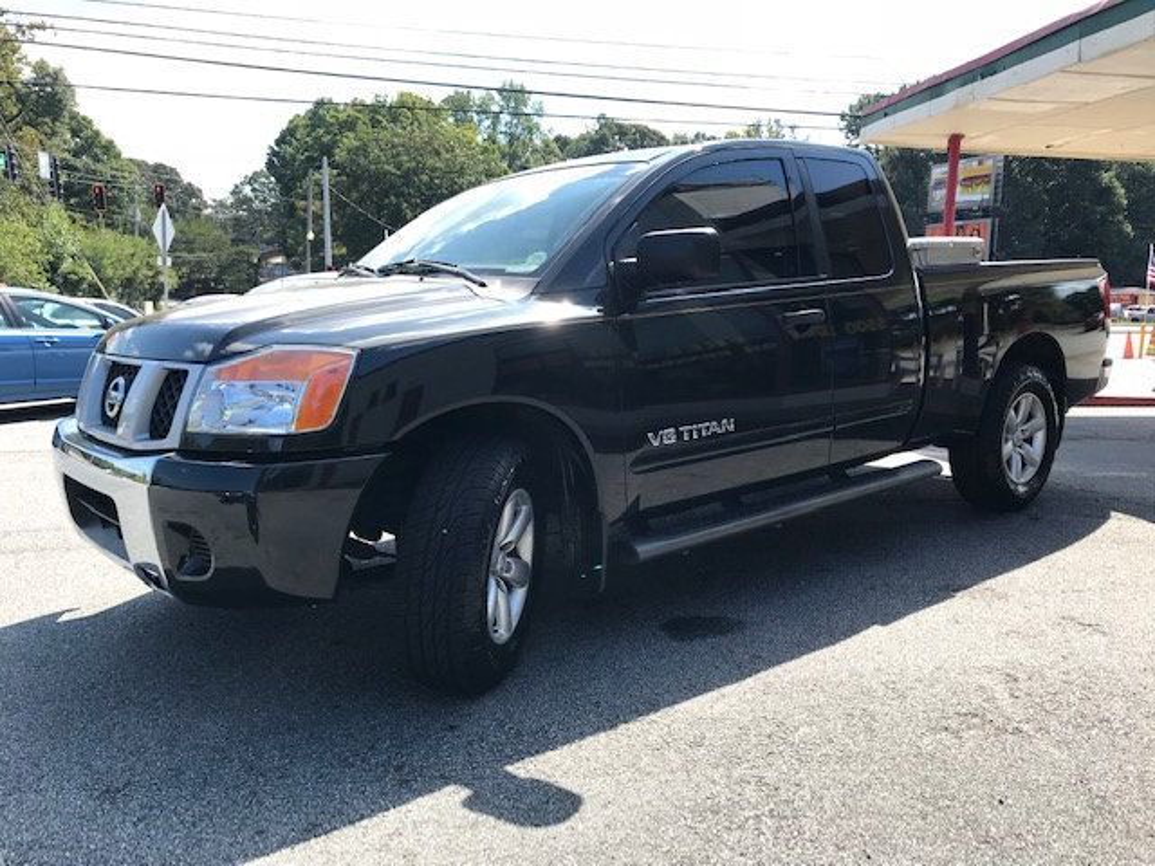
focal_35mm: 28
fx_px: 934
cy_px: 433
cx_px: 578
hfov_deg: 63.4
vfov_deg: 49.7
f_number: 1.8
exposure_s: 1/778
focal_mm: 3.99
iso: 20
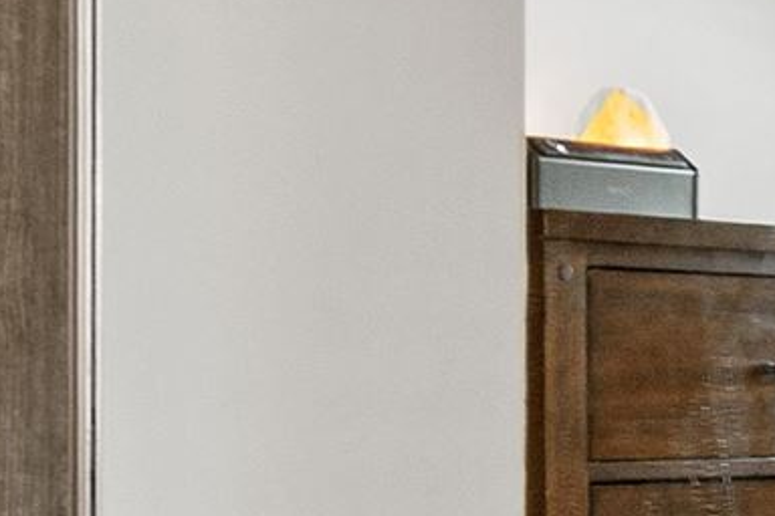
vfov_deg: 8.2
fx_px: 3616
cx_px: 1992
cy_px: 388
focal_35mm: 168
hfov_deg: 10.2
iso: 64
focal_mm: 14
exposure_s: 1/4
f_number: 8
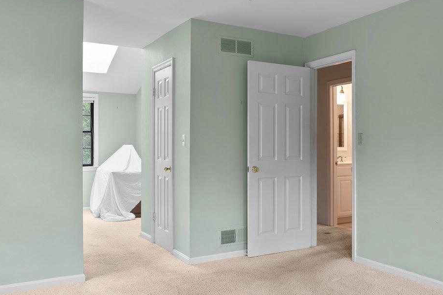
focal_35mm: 36
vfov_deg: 36.9
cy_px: 139
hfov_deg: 51.2
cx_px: 325
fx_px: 443
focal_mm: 16
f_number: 8
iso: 100
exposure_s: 1.6
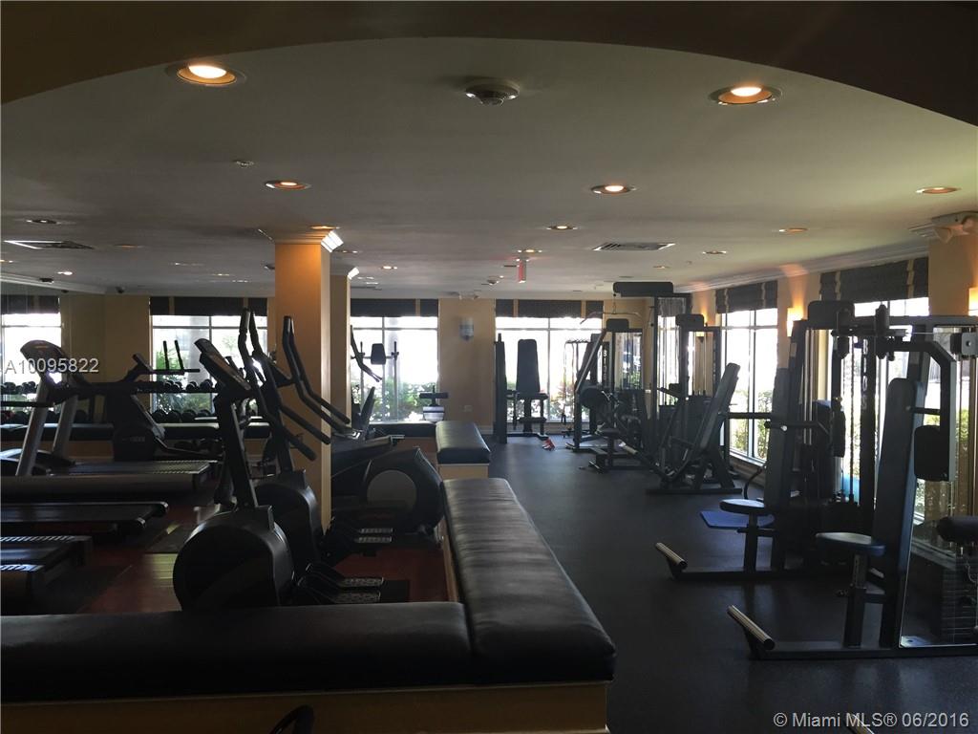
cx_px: 489
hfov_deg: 61.7
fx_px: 819
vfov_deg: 48.2
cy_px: 367
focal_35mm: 29
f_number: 2.2
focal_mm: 4.15
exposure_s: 1/30
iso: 100
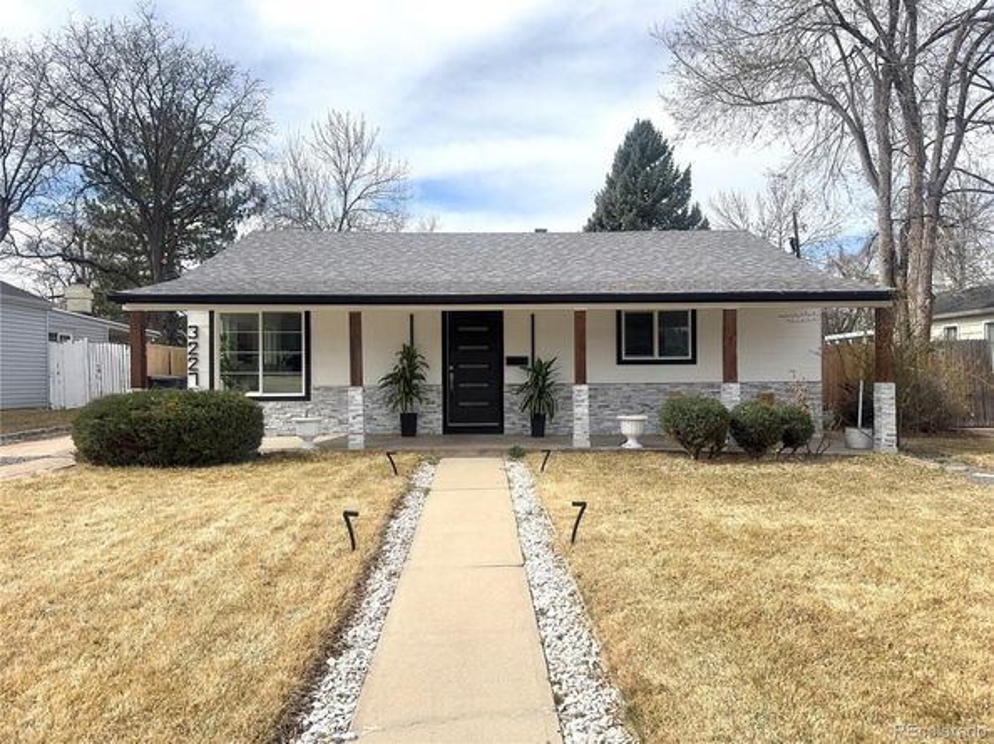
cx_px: 497
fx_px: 689
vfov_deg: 56.8
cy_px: 372
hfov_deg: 71.6
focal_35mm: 24
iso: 80
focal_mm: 6.76
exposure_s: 1/6410
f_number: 1.78
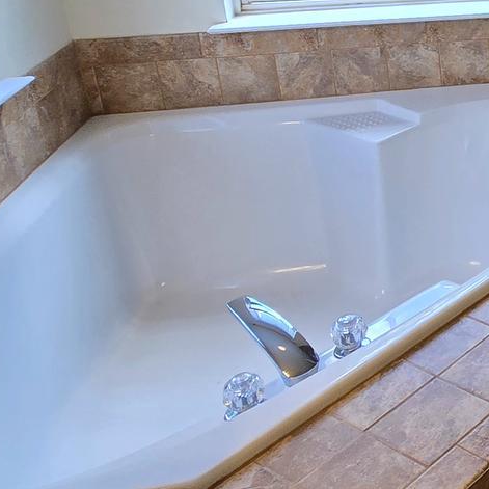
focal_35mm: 50
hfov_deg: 24.9
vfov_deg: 31.6
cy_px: 8
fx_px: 799
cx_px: 756
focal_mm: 2.2
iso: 64
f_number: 2.2
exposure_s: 1/120
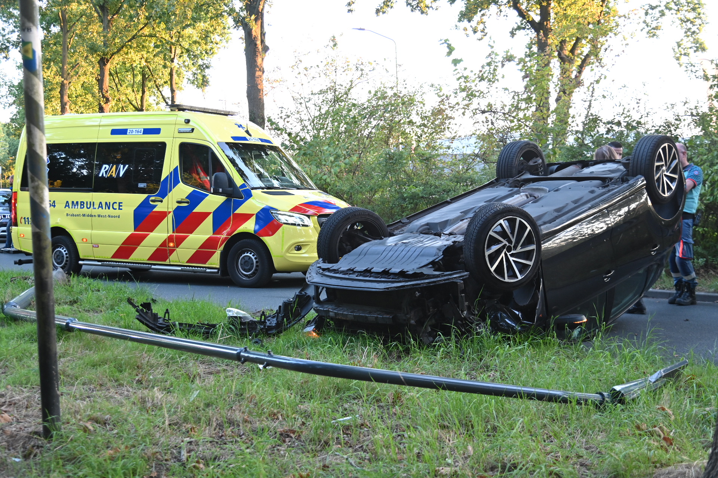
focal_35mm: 46
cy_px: 239
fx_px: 917
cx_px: 359
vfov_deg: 29.2
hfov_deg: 42.7
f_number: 4
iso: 1000
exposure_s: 1/100
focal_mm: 46
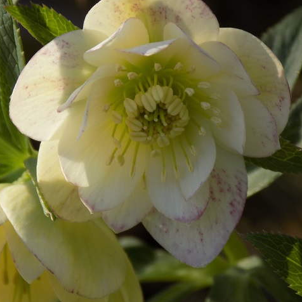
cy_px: 152
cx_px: 135
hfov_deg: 9.6
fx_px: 1806
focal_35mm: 183
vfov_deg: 9.6
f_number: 5.2
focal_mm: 27.3
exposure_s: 1/125
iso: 80
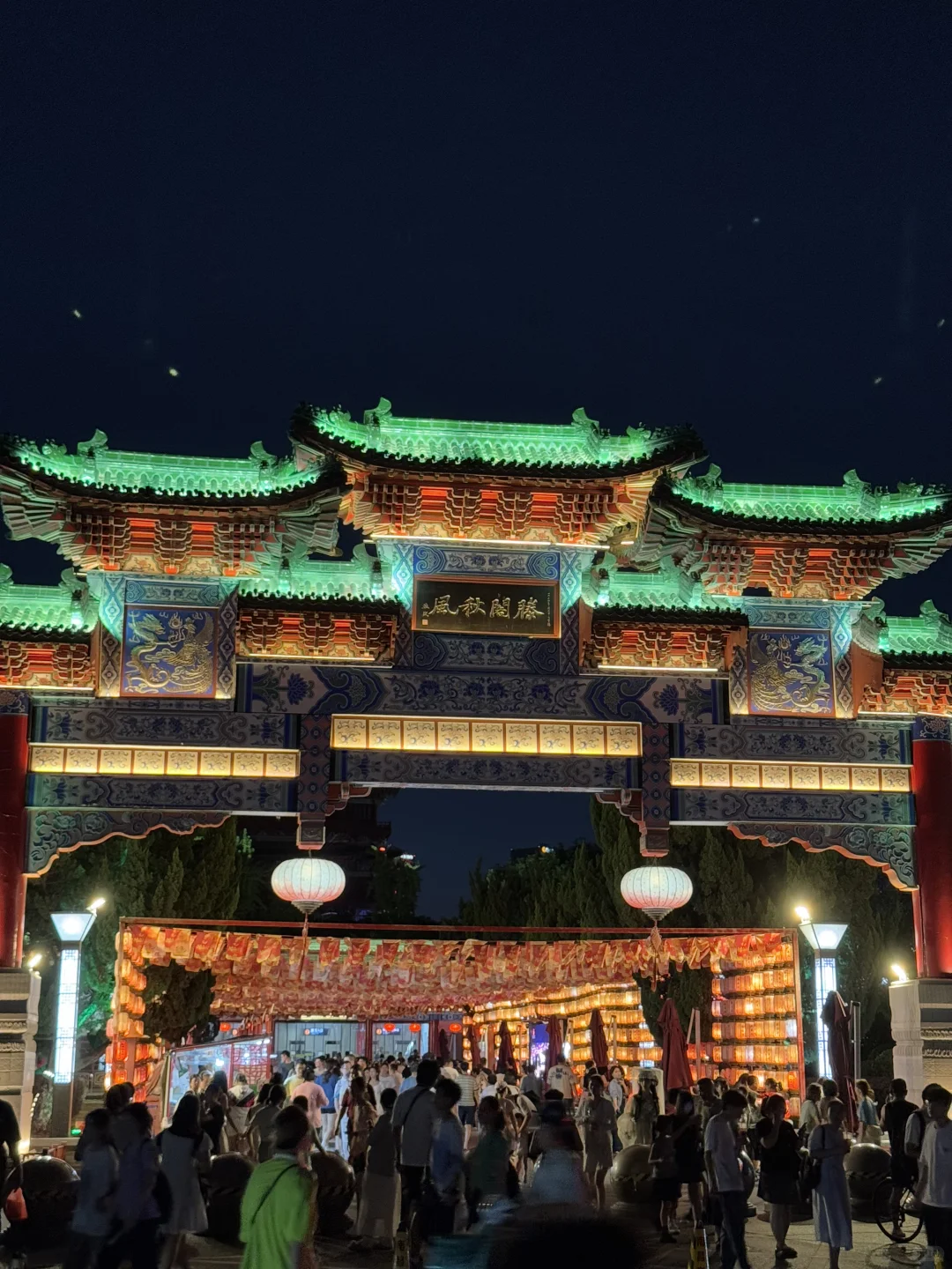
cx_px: 476
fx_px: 1760
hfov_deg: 30.3
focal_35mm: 48
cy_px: 634
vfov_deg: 39.7
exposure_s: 1/33
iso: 400
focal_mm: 6.76
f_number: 1.78
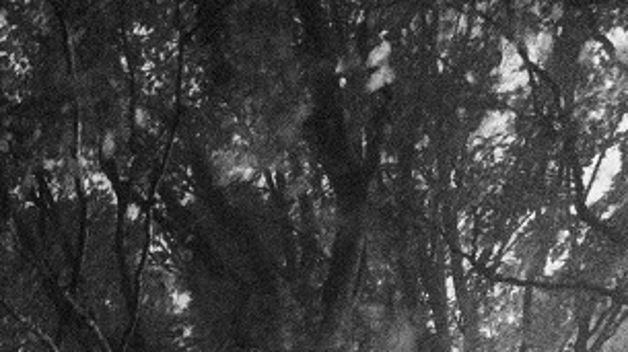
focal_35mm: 77
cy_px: 1017
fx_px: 1281
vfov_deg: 11.0
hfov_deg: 23.9
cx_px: -210
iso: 4000
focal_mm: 14
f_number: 2.8
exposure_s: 20
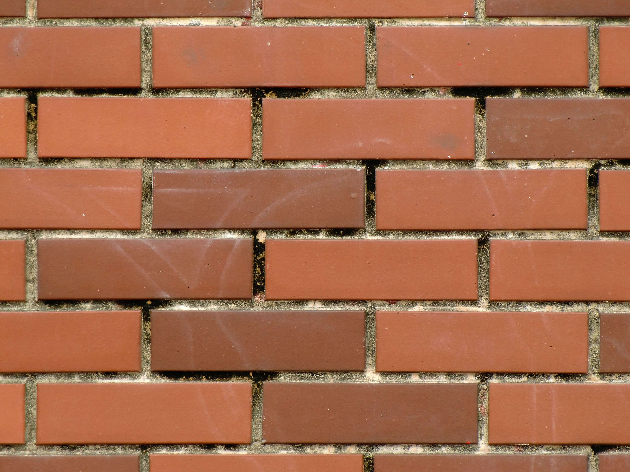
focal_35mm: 240
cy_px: 236
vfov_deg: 6.2
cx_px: 315
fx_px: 4368
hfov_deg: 8.2
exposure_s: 1/60
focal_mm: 43
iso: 64
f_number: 5.8
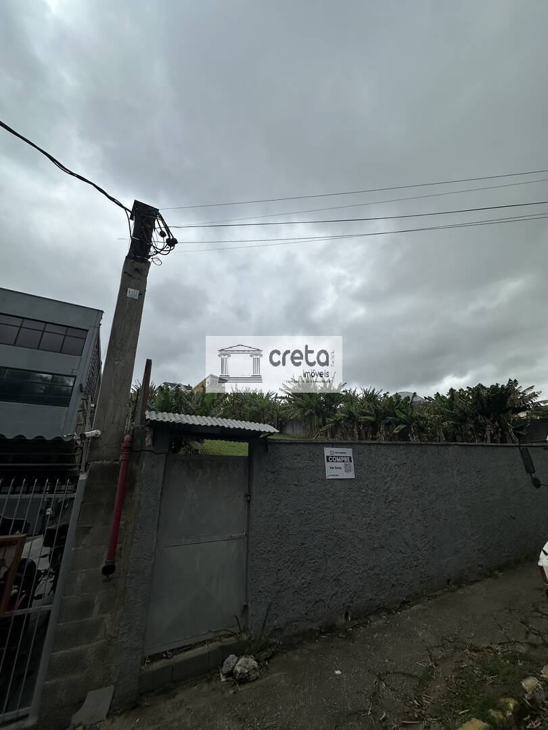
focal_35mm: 14
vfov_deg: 102.1
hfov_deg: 85.7
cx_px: 274
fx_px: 296
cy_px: 365
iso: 50
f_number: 2.2
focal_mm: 2.22
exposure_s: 1/5291
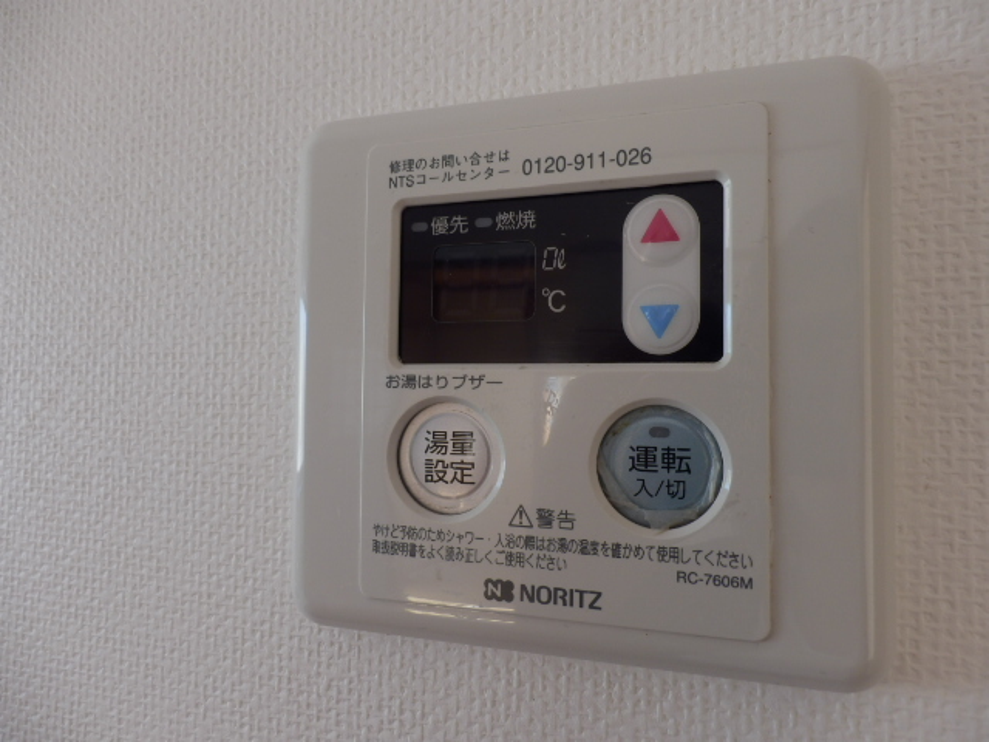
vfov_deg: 56.8
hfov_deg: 71.6
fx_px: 686
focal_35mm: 24
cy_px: 371
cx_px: 494
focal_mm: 4.2
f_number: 3
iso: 80
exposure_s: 1/25
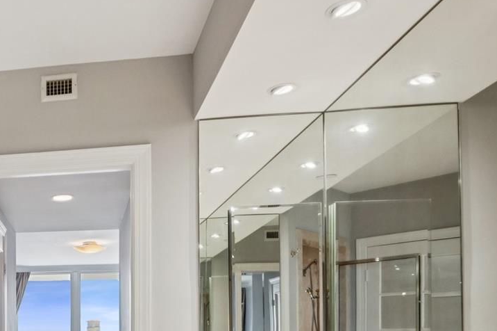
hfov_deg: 41.5
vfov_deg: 31.6
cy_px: 350
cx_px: -37
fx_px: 524
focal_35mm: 38
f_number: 8
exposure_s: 1/200
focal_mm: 17
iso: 250
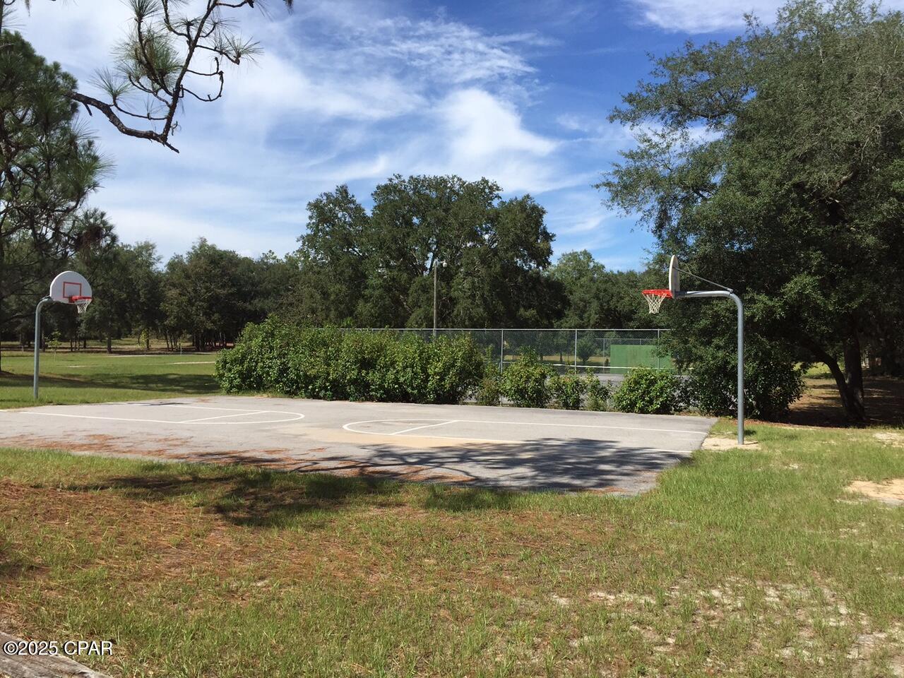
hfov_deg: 61.7
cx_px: 452
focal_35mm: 29
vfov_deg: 48.2
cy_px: 339
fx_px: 757
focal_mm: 4.15
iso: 32
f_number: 2.2
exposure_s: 1/2475
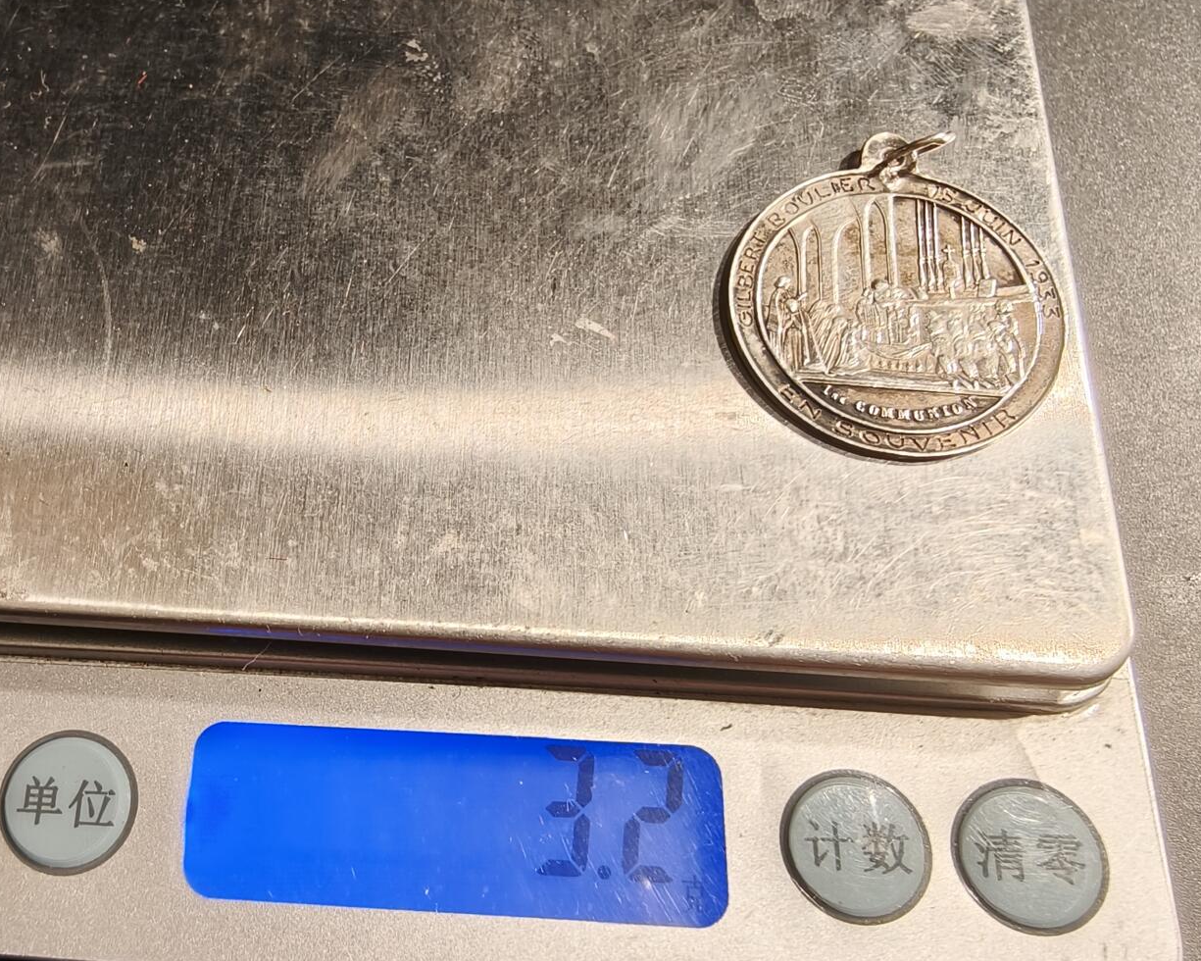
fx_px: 1173
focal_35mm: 33
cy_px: 715
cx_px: 542
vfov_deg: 43.2
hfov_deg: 54.1
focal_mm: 2.32
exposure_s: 1/96.7
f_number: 2
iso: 160
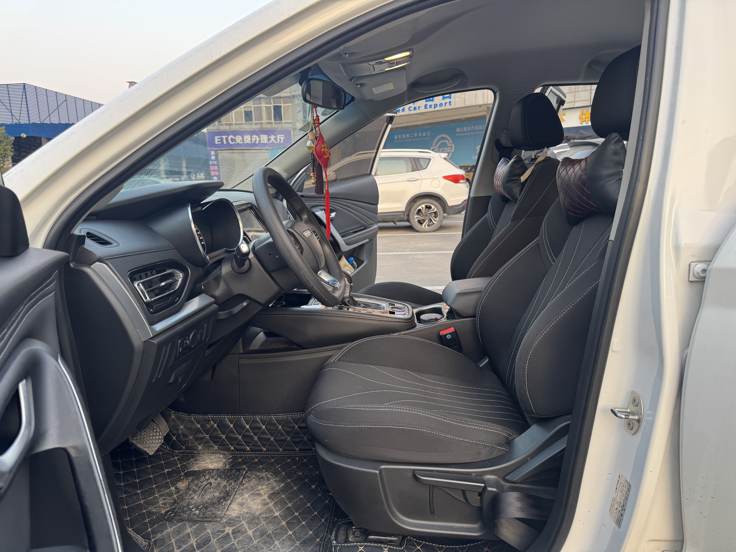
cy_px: 276
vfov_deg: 56.8
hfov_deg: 71.6
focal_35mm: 24
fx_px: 510
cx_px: 368
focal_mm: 6.76
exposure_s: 1/121
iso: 100
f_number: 1.78
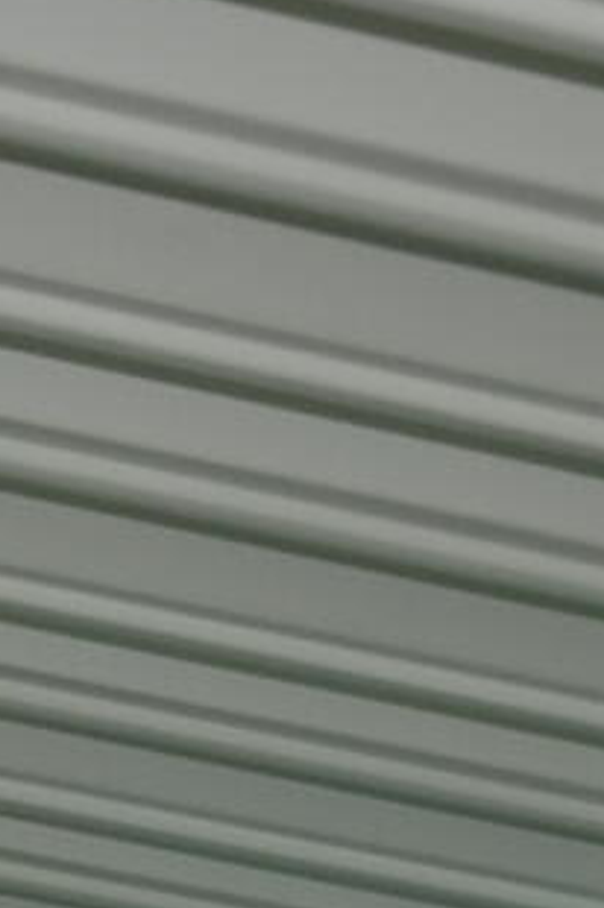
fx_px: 6583
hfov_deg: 4.5
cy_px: 2163
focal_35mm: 261
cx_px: -2428
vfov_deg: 7.4
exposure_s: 1/250
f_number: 4
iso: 160
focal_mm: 18
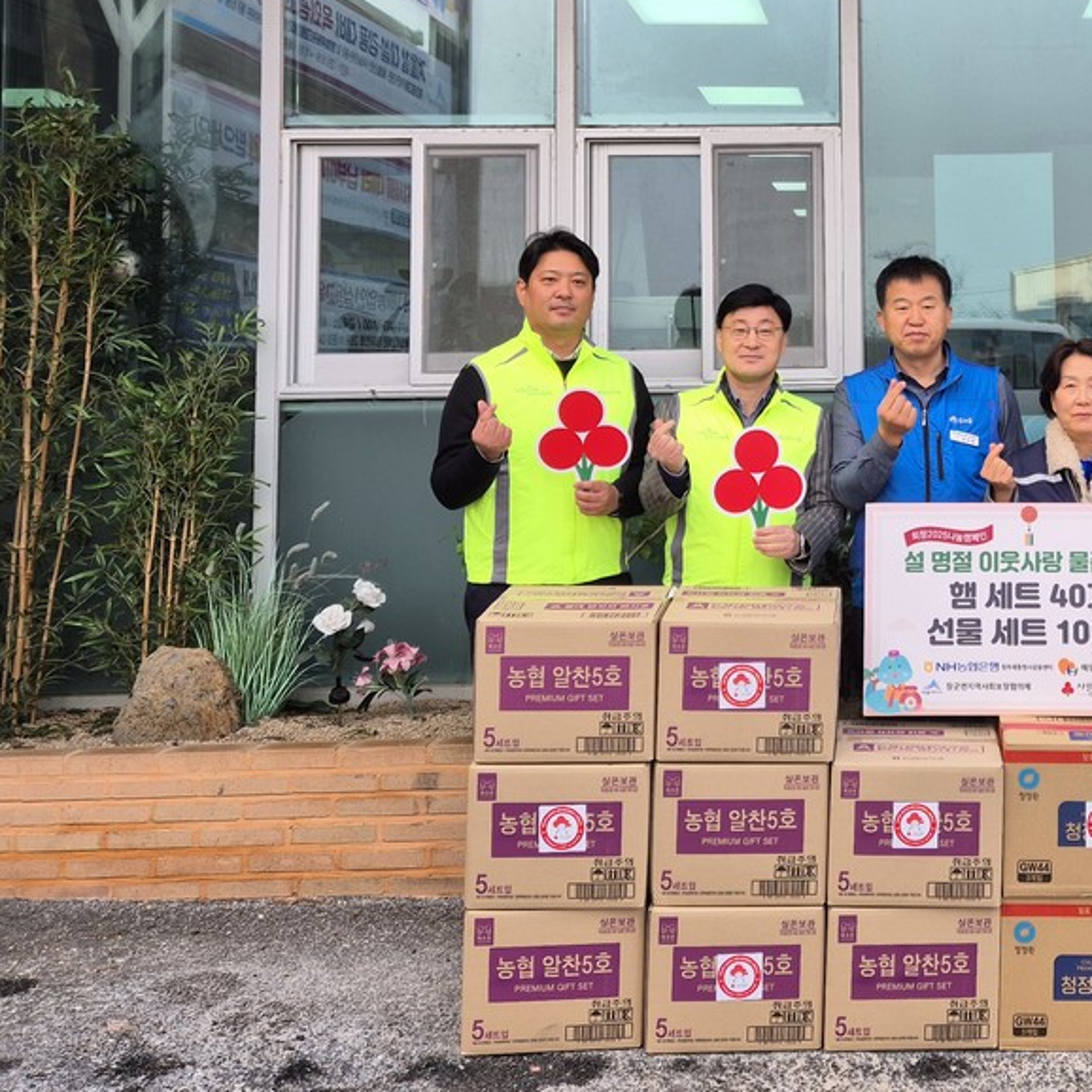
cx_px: 967
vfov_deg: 36.5
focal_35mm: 45
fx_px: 1606
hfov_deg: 35.5
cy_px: 246
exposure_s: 1/266
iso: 25
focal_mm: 5.4
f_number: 1.8
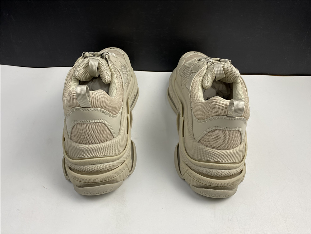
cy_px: 117
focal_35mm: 26
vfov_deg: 53.1
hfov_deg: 67.3
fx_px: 234
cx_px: 156
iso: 64
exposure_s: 1/121
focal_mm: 4.25
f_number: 1.8
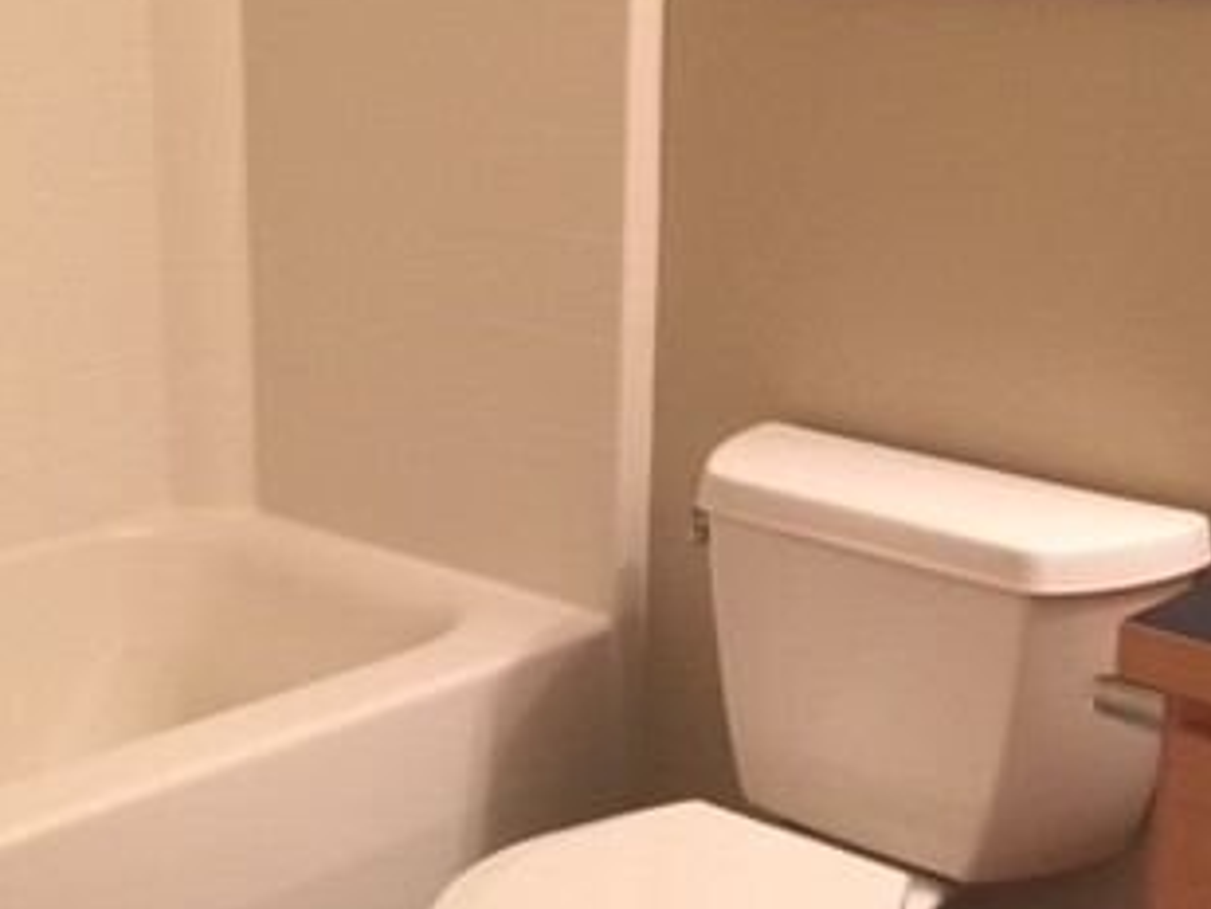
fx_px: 2100
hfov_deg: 32.2
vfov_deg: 24.4
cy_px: 474
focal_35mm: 60
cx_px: 623
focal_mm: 4.15
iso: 125
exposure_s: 1/15
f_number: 2.2
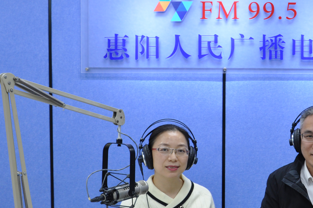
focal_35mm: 53
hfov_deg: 36.2
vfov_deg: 25.2
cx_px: 253
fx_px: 460
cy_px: 149
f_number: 5.6
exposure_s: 1/30
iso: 200
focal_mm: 18
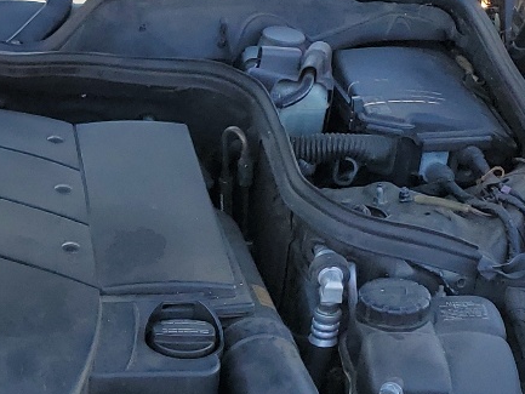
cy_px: 476
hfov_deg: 19.1
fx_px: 1456
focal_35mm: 96
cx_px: -127
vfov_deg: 14.9
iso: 50
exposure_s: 1/667
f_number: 1.5
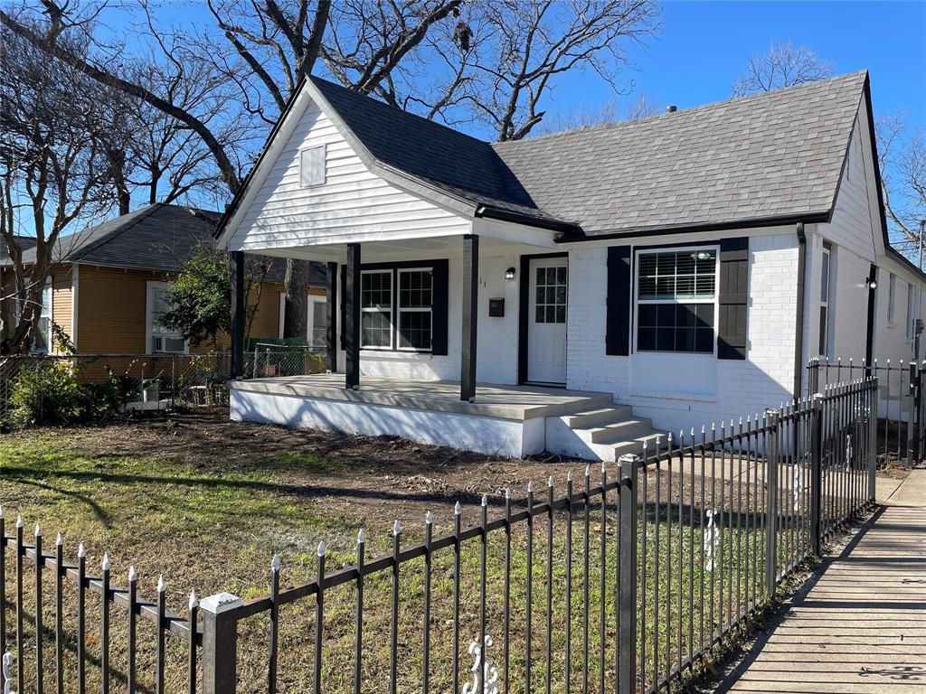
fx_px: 696
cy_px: 347
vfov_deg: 53.1
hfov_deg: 67.3
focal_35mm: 26
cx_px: 463
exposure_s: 1/2212
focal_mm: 4.2
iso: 32
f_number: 1.6
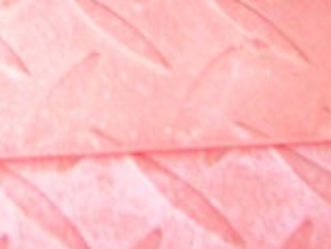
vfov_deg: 11.4
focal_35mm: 113
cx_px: -134
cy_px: -304
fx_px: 1081
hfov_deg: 16.2
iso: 64
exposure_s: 1/60
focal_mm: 3.8
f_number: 2.8
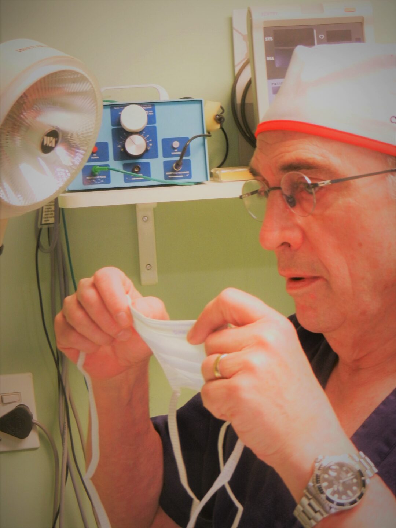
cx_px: 198
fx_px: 1037
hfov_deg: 21.6
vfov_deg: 28.6
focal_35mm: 68
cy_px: 264
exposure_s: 1/13
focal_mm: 12.3
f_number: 4.6
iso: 400
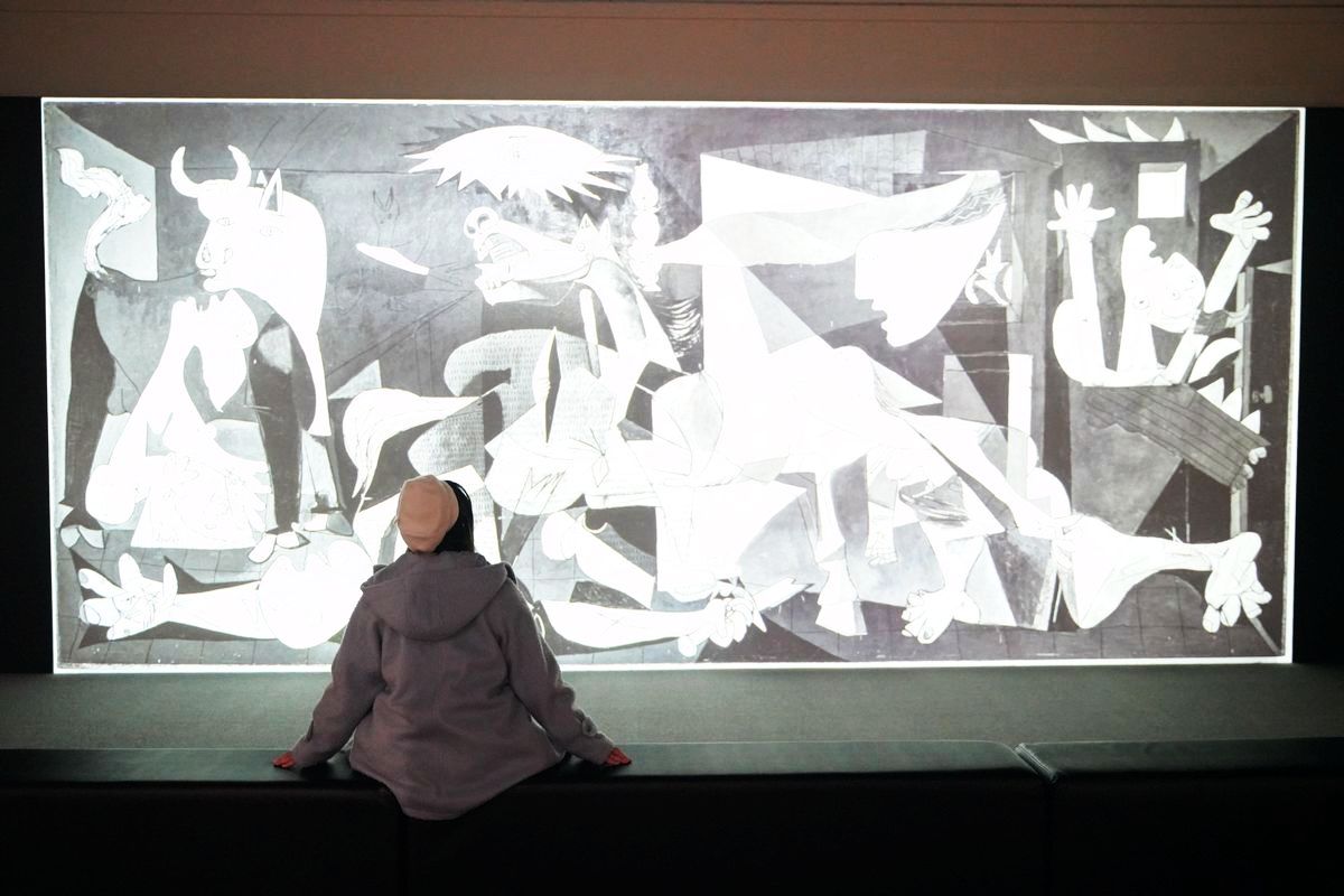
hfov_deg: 50.7
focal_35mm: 38
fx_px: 1419
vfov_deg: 35.1
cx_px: 672
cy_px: 448
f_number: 2.8
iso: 12800
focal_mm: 38
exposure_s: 1/50
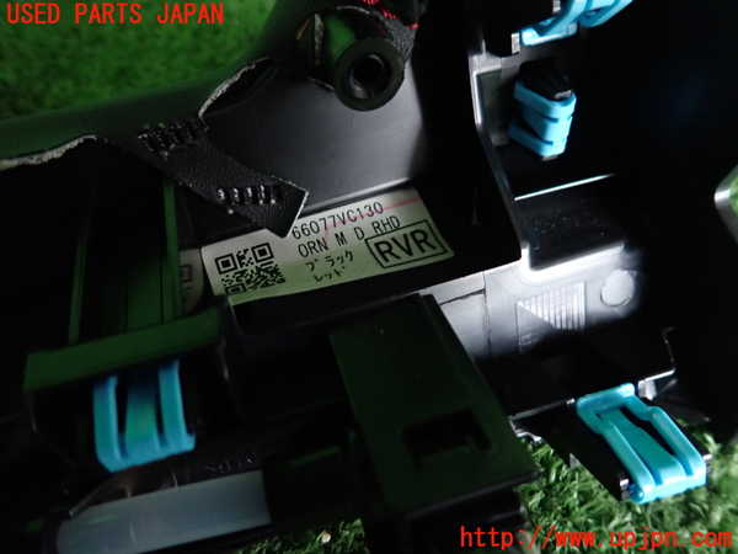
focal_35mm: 25
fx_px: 533
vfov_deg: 54.9
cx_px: 369
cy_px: 277
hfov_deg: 69.4
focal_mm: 4.5
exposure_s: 1/30
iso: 500
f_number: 2
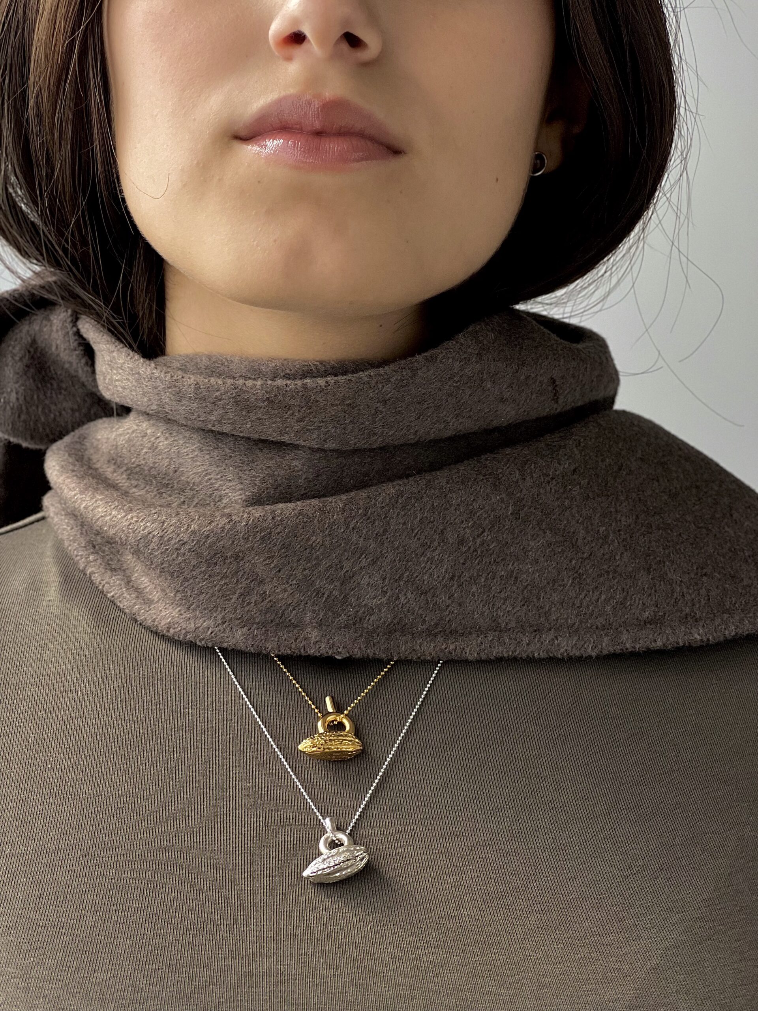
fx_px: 2248
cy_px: 506
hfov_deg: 19.1
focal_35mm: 77
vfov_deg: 25.3
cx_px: 379
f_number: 2.8
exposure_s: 1/121
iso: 200
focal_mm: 9
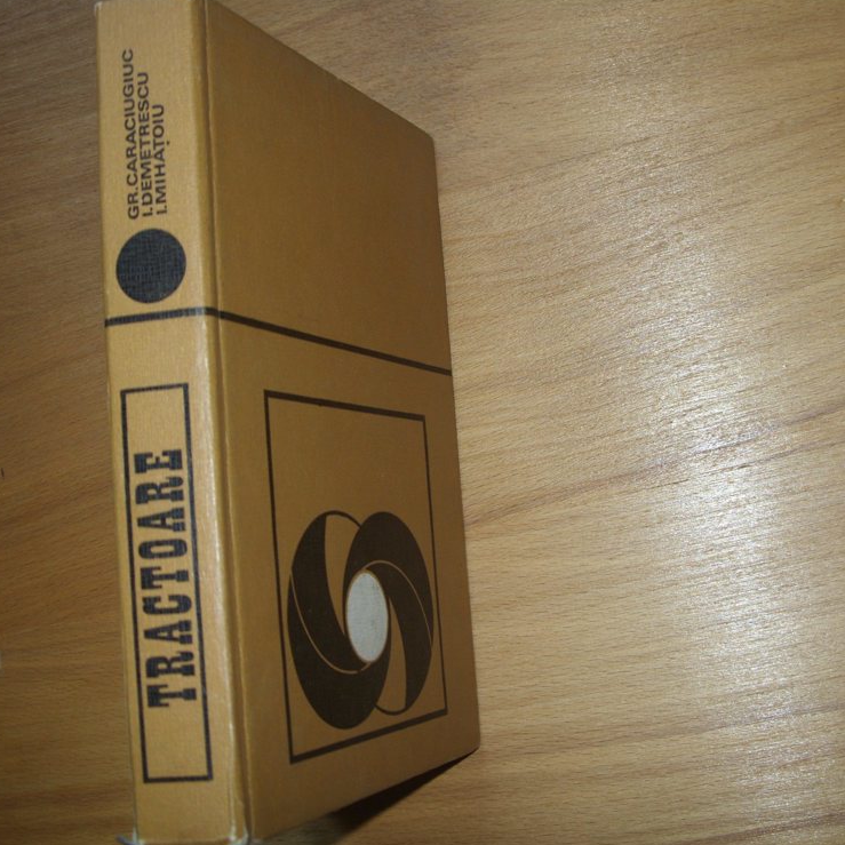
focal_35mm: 67
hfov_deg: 25.7
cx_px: 467
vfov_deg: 25.7
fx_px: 1850
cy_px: 421
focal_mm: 9.3
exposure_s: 1/42
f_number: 3.1
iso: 50
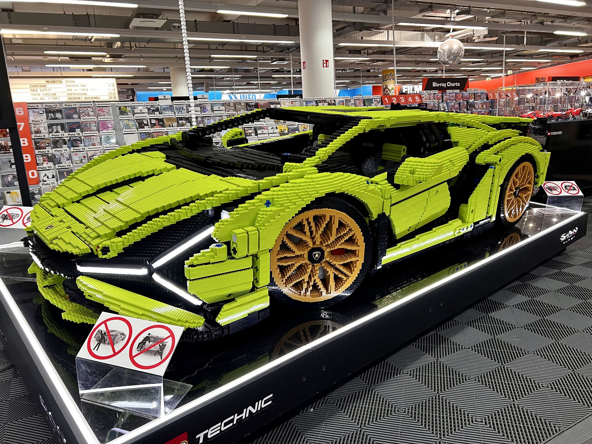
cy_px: 222
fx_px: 445
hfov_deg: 67.3
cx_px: 296
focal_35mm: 26
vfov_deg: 53.1
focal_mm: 5.7
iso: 125
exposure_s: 1/75
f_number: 1.5
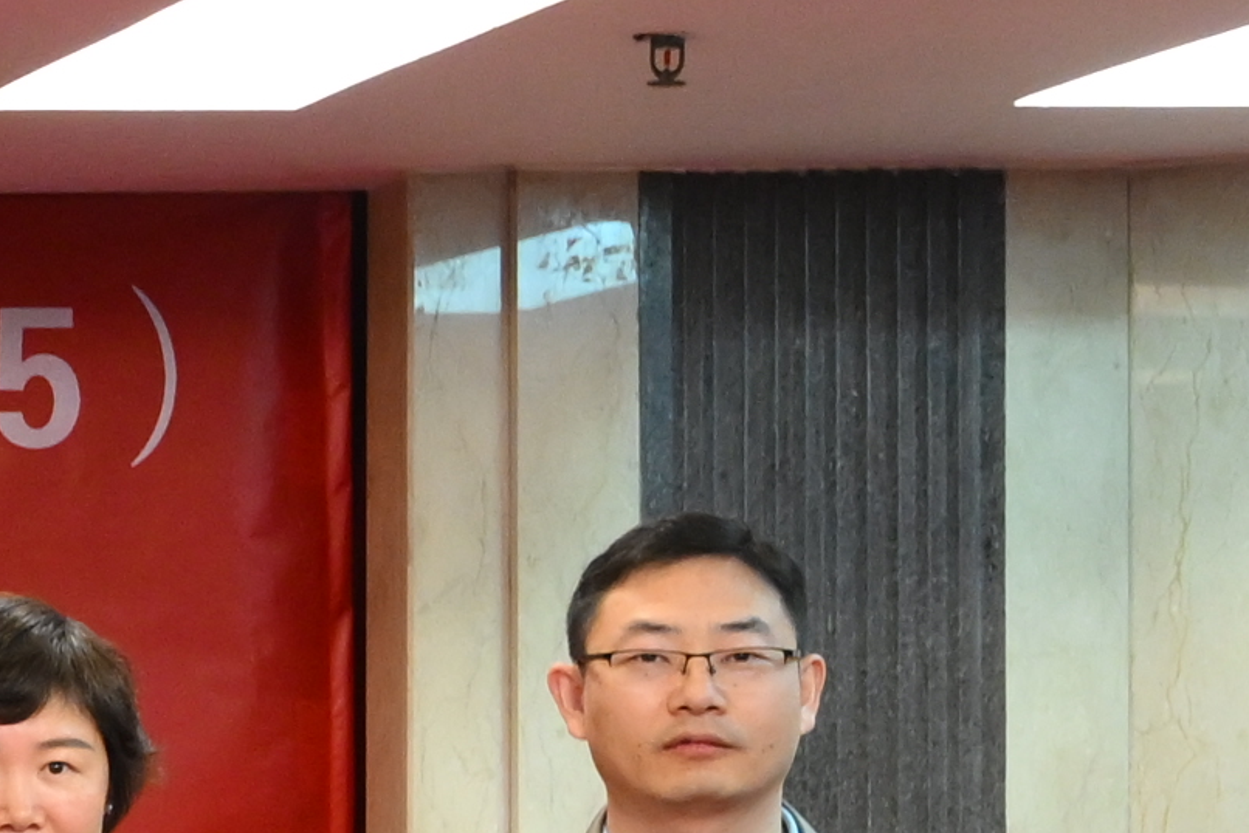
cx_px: -1782
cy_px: 966
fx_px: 6247
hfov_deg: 10.0
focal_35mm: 180
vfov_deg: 7.6
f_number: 4
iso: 1600
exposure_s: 1/100
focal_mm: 24
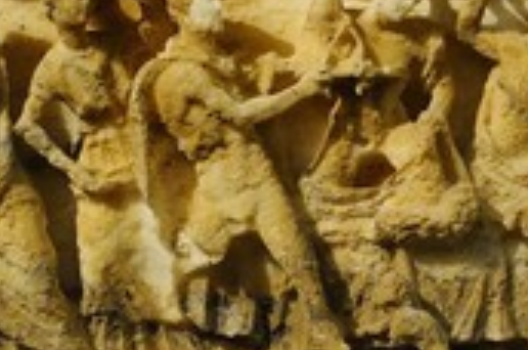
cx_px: 433
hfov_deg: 21.6
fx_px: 1361
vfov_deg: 14.6
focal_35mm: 93
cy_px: 160
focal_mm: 38
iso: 1600
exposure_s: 1/40
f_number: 3.5
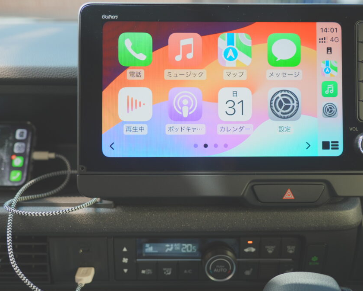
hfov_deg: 55.7
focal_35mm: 32
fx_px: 344
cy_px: 146
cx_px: 184
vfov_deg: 45.8
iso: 400
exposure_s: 1/500
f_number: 2.8
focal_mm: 28
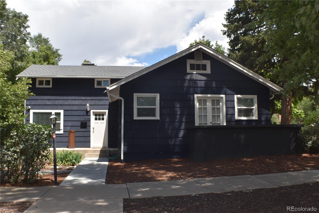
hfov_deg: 42.3
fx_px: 412
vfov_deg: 28.9
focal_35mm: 46
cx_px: 160
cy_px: 106
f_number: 8
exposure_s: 1/200
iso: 100
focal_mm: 31
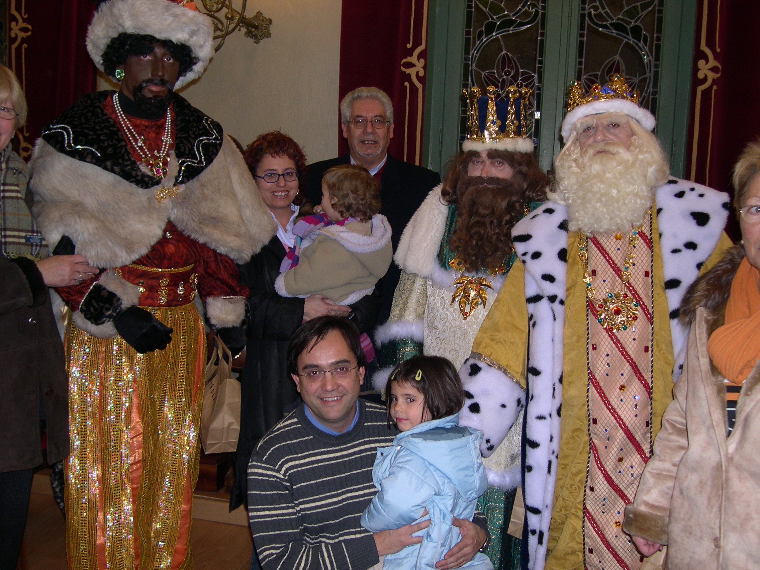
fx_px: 834
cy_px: 285
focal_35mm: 38
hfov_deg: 49.0
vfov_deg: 37.7
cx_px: 380
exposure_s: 1/60
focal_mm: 8
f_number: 2.8
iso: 109
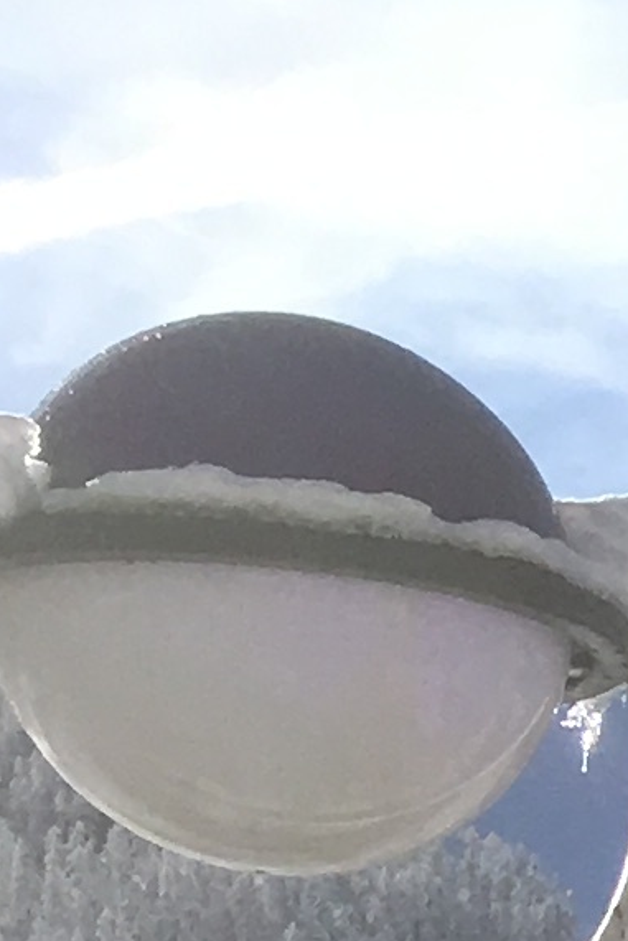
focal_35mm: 213
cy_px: 1580
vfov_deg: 9.3
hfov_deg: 5.7
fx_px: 5570
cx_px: 2318
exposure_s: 1/2959
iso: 25
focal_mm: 4.15
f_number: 2.2
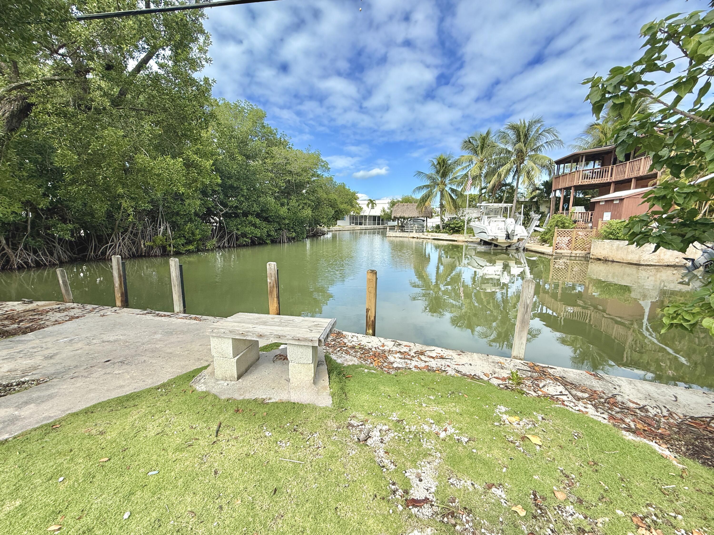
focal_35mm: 14
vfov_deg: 85.7
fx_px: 289
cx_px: 357
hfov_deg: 102.1
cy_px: 268
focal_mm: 2.22
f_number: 2.2
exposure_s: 1/1087
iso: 50
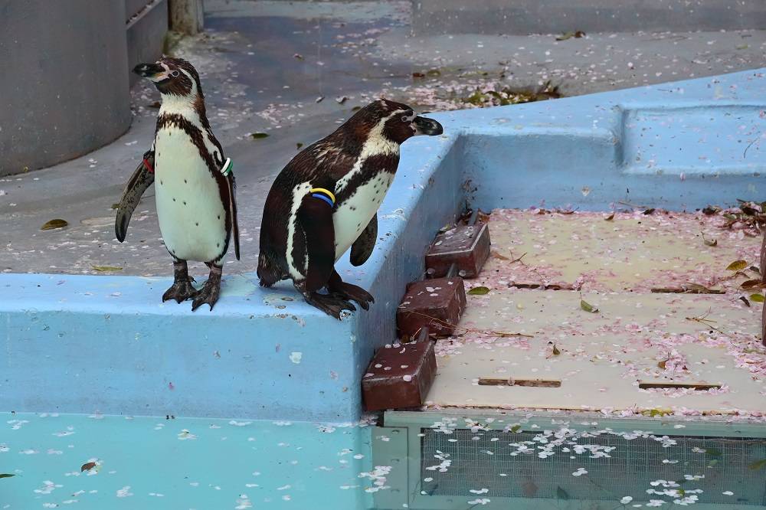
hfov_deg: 17.1
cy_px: 255
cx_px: 383
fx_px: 2552
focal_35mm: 120
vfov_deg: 11.4
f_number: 6.3
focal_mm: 80
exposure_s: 1/320
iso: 100
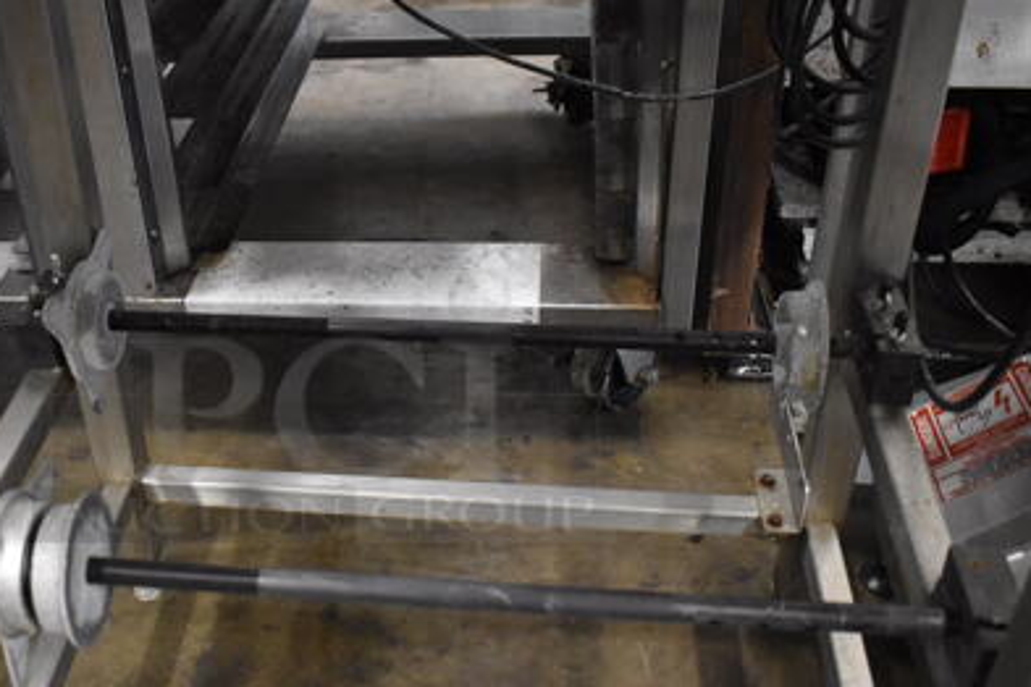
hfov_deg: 45.5
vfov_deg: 31.8
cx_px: 325
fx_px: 1203
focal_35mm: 42
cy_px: 404
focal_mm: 18
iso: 2500
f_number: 3.5
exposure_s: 1/30
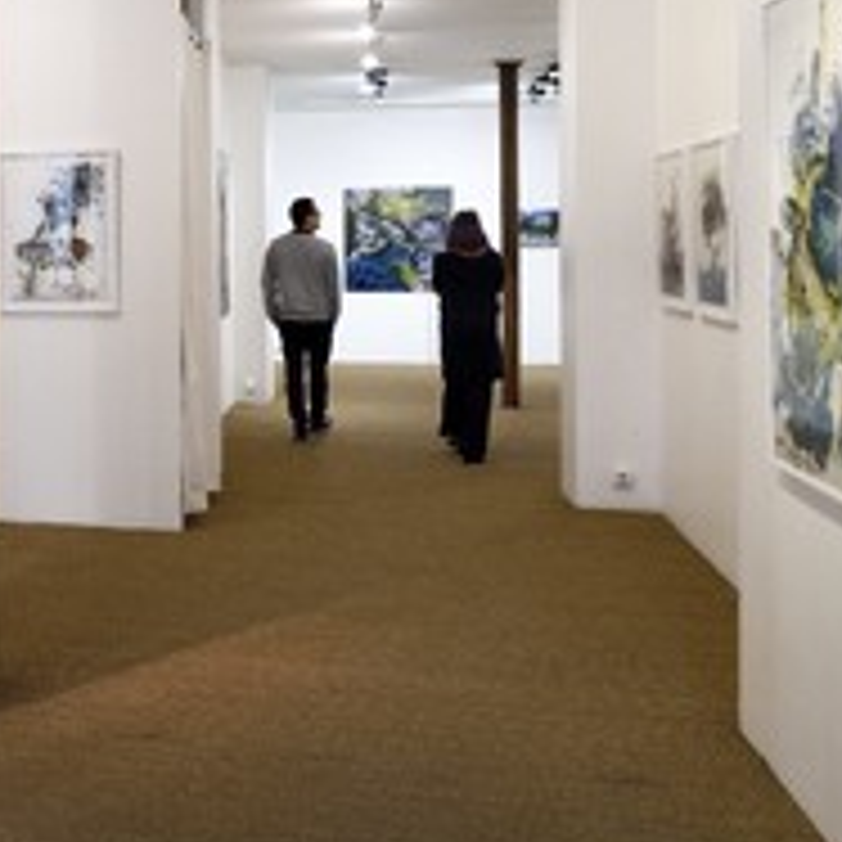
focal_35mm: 46
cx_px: 38
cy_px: 239
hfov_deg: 34.1
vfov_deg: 36.2
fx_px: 1266
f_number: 14
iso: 800
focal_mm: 24
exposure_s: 1/15
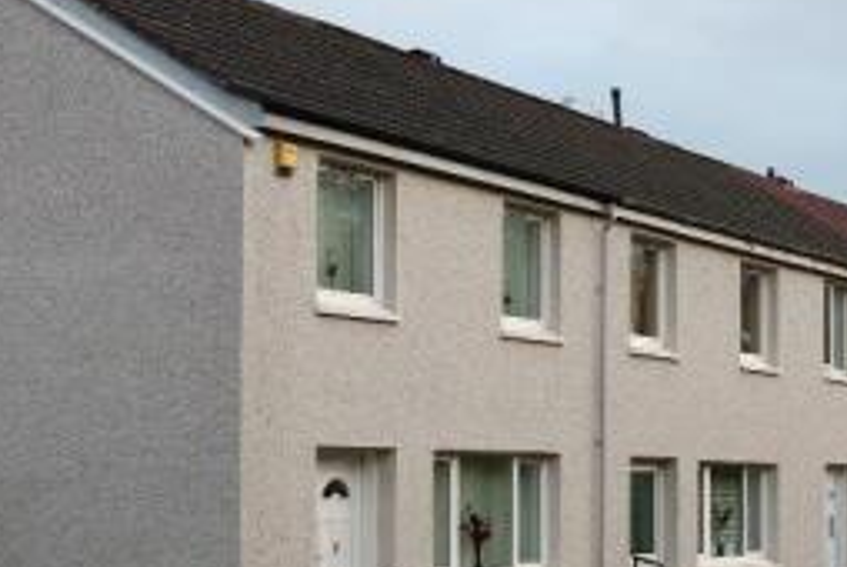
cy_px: 412
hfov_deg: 23.1
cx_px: 802
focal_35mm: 85
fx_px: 2002
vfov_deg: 16.1
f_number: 4
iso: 100
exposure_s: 1/100
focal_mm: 22
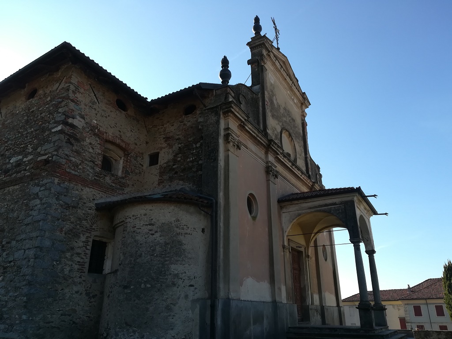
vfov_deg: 53.1
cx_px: 226
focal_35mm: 26
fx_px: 339
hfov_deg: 67.3
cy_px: 170
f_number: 2.2
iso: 50
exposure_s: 1/582
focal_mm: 3.83
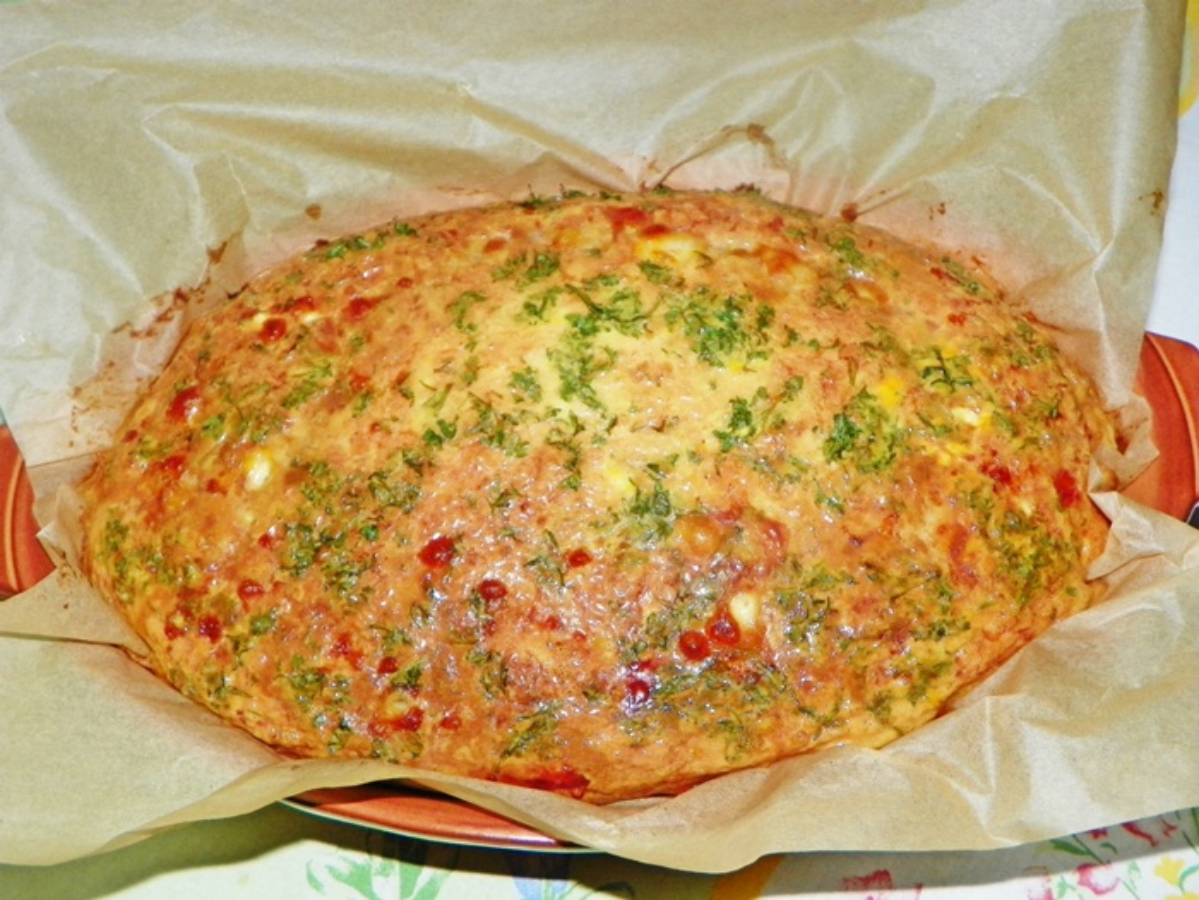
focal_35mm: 40
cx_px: 600
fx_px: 1385
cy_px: 450
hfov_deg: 46.8
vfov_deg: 36.0
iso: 200
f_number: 3.2
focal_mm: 7.1
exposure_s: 1/160
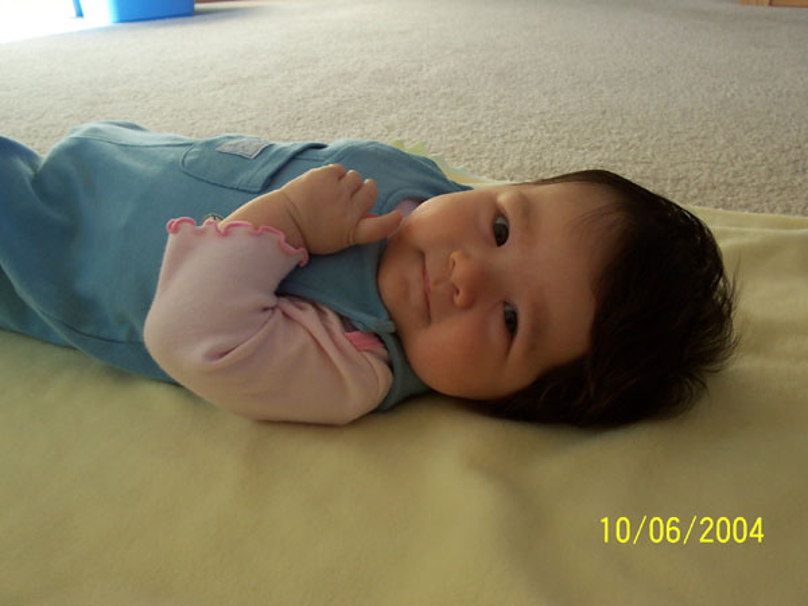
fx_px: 864
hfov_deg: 50.1
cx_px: 404
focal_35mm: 37
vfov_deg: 38.7
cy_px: 303
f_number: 2.8
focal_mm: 5.6
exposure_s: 1/125
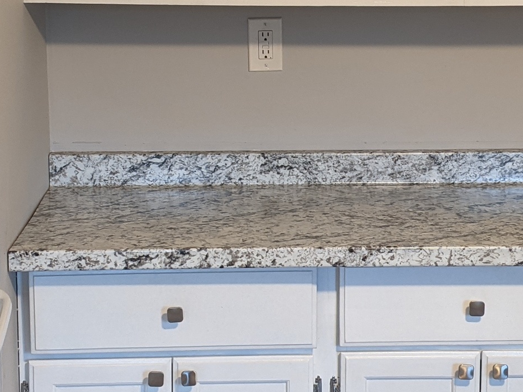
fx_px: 1329
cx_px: 270
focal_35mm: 88
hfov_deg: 22.3
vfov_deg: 16.7
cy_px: 129
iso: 92
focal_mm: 4.44
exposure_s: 1/24
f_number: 1.8
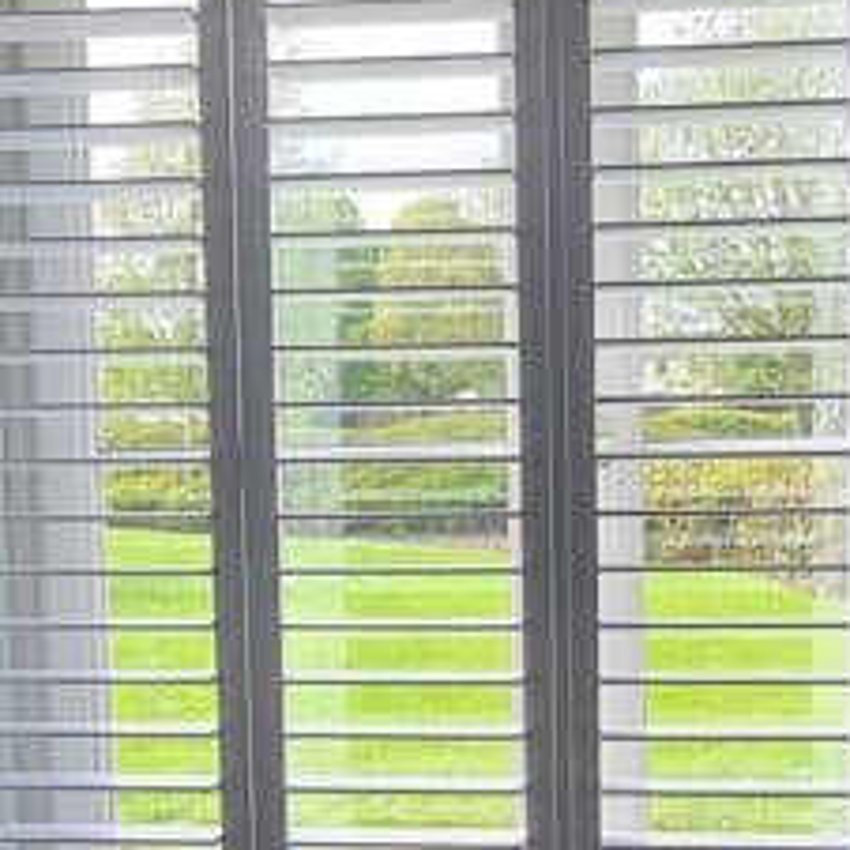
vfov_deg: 32.7
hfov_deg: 32.7
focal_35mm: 52
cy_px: 489
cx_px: 481
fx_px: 1445
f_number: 2.2
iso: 50
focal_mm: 1.74
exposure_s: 1/100
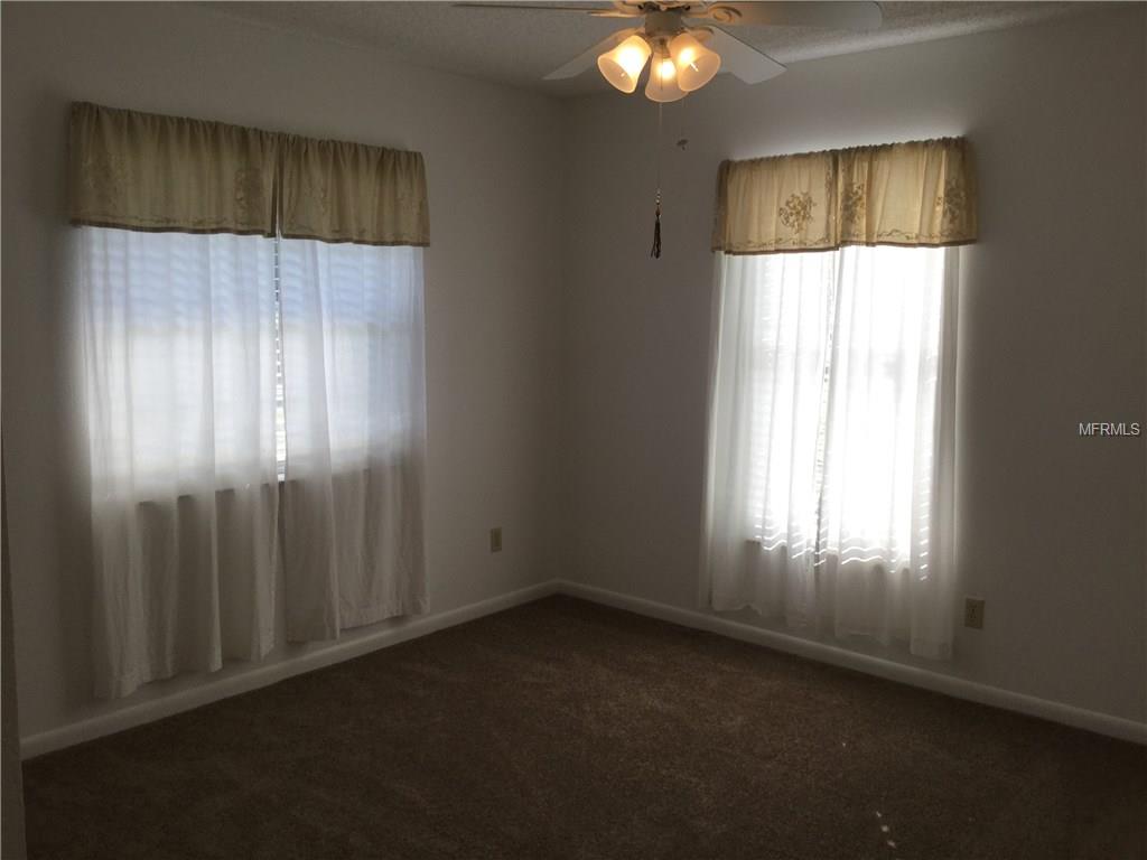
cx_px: 574
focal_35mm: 31
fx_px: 1027
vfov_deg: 45.4
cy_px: 430
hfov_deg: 58.4
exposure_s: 1/120
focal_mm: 3.3
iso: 25
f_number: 2.4
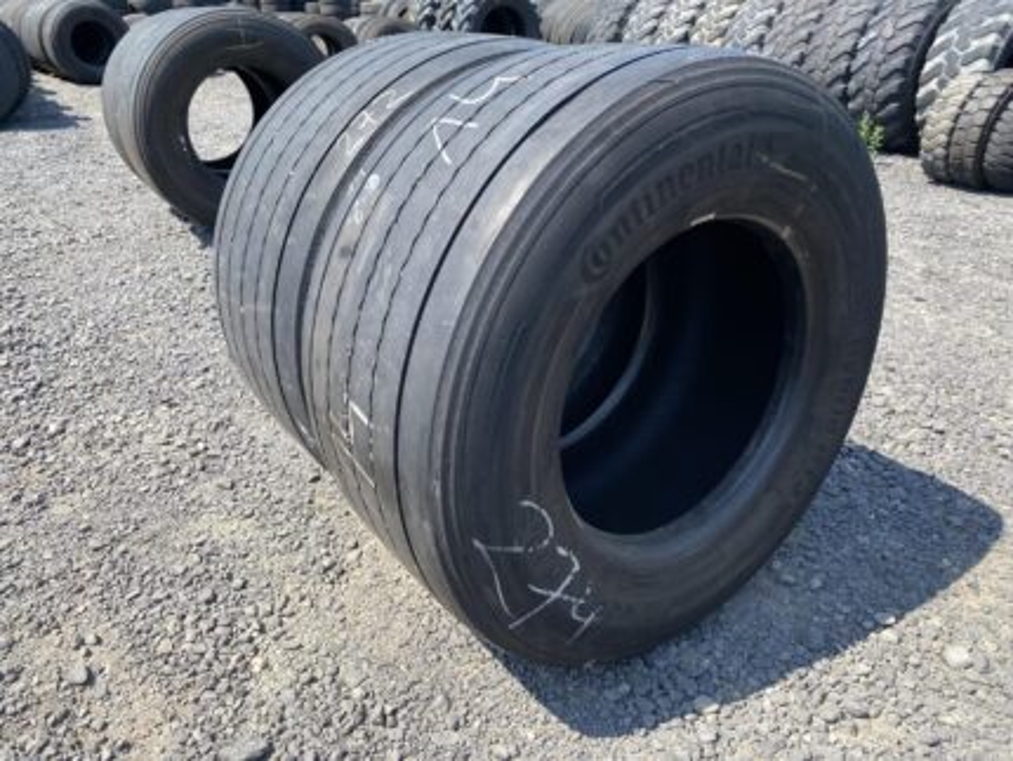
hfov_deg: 67.3
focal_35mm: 26
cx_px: 506
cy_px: 380
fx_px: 761
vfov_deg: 53.1
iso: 32
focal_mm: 4.25
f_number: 1.8
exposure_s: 1/949
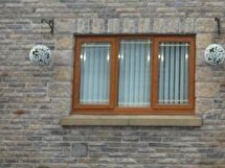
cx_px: 274
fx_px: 487
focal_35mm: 75
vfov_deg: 19.1
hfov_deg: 23.6
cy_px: -1
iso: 80
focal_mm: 4.1
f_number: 3
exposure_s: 1/125
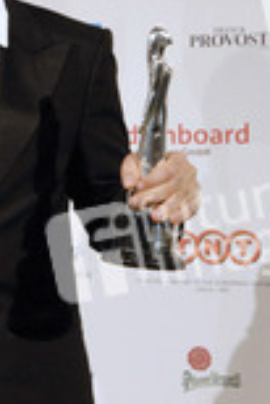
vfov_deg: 13.8
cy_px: 110
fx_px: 1661
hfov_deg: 9.2
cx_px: -55
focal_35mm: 148
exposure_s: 1/160
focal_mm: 38
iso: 800
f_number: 4
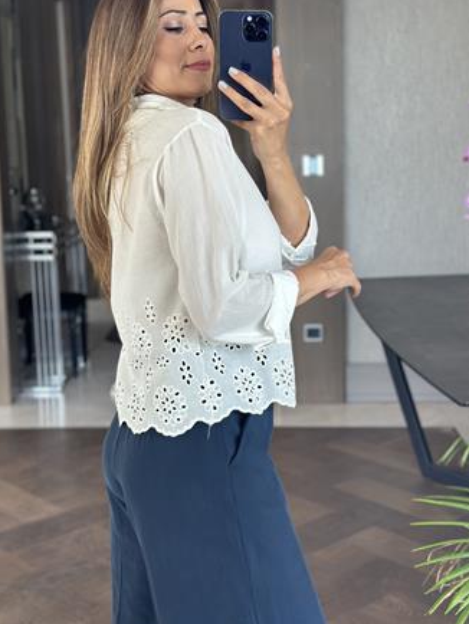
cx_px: 200
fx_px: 1011
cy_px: 266
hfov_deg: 26.1
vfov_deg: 34.3
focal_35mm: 56
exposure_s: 1/126
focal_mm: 6.86
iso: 100
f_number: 1.78
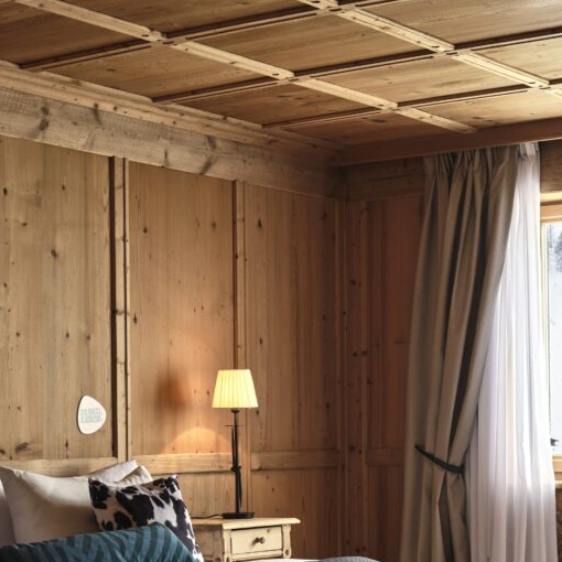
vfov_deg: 20.5
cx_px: 364
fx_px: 1543
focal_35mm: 84
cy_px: 408
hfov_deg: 20.6
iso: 400
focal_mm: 59.6
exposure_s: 1/15
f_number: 11
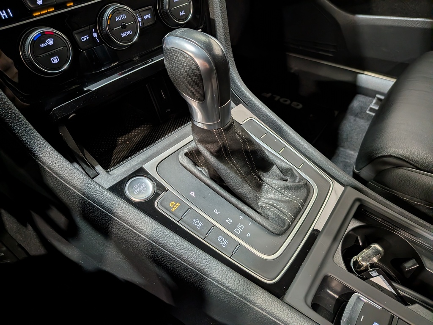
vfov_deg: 56.8
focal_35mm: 24
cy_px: 162
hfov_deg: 71.6
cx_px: 216
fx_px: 300
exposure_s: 1/100
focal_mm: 4.53
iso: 75
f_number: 1.7
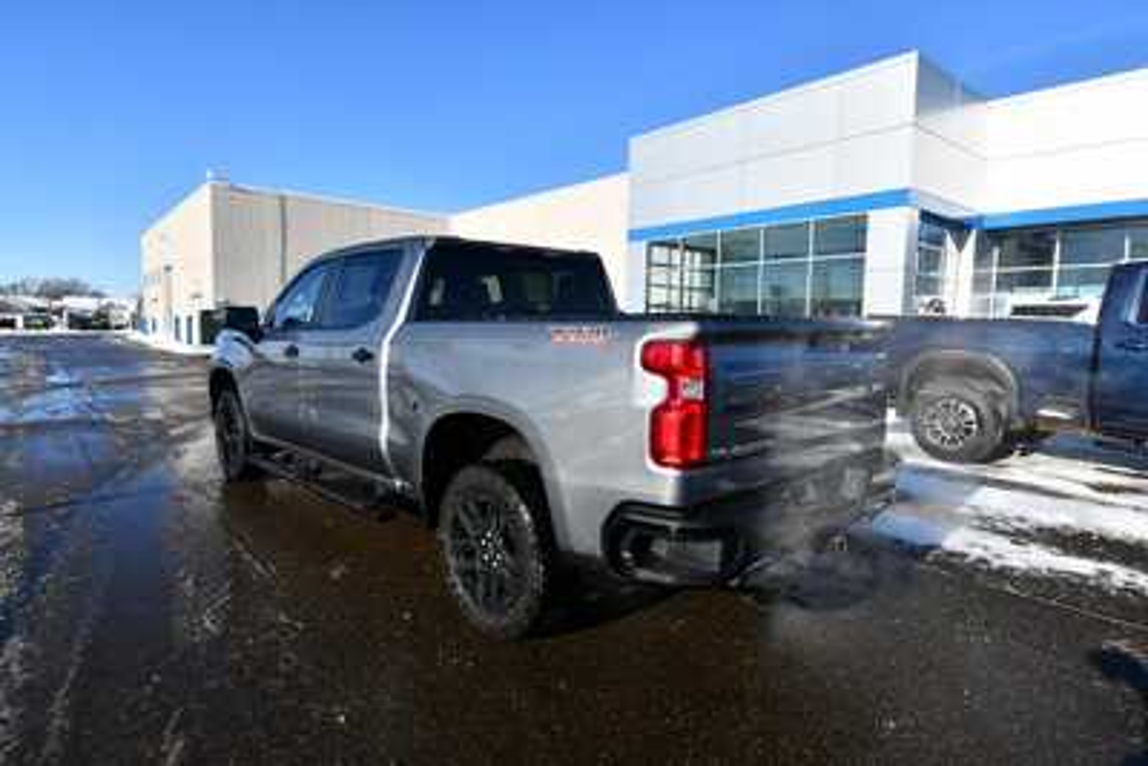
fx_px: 606
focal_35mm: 19
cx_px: 574
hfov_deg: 86.9
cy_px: 383
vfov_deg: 64.6
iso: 100
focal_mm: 13
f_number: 8
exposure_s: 1/250
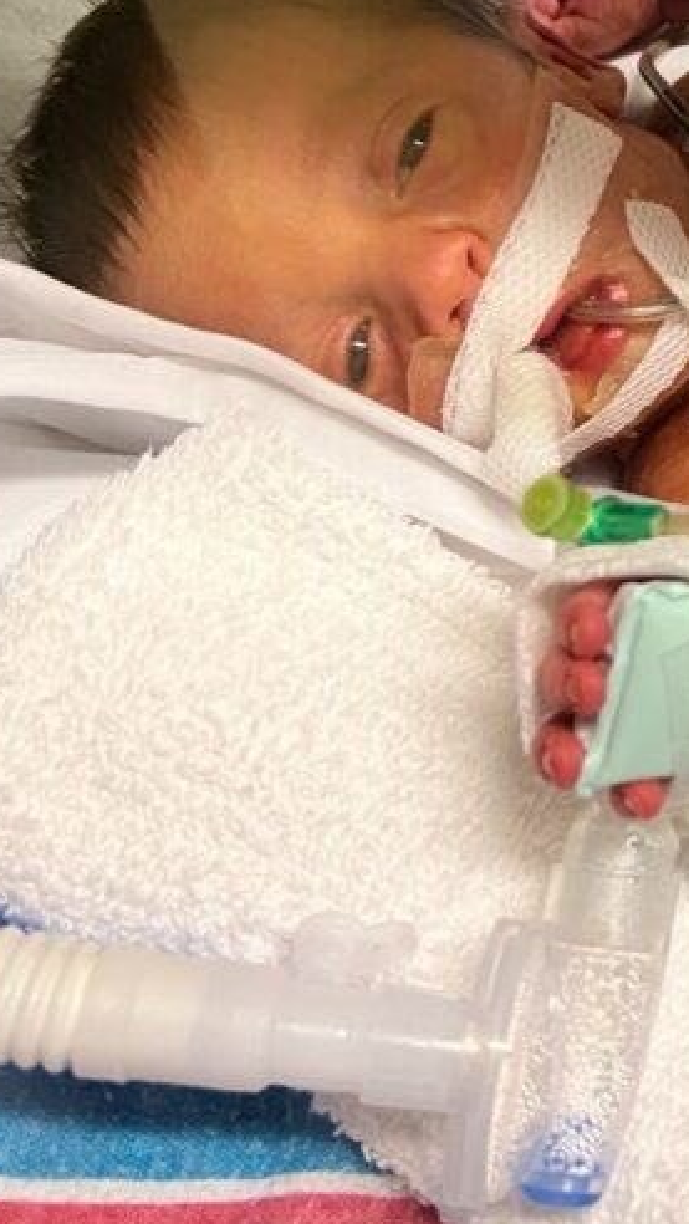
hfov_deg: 18.6
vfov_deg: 34.5
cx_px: 960
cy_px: 276
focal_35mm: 59
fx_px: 1915
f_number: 1.5
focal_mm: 5.7
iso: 200
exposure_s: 1/60
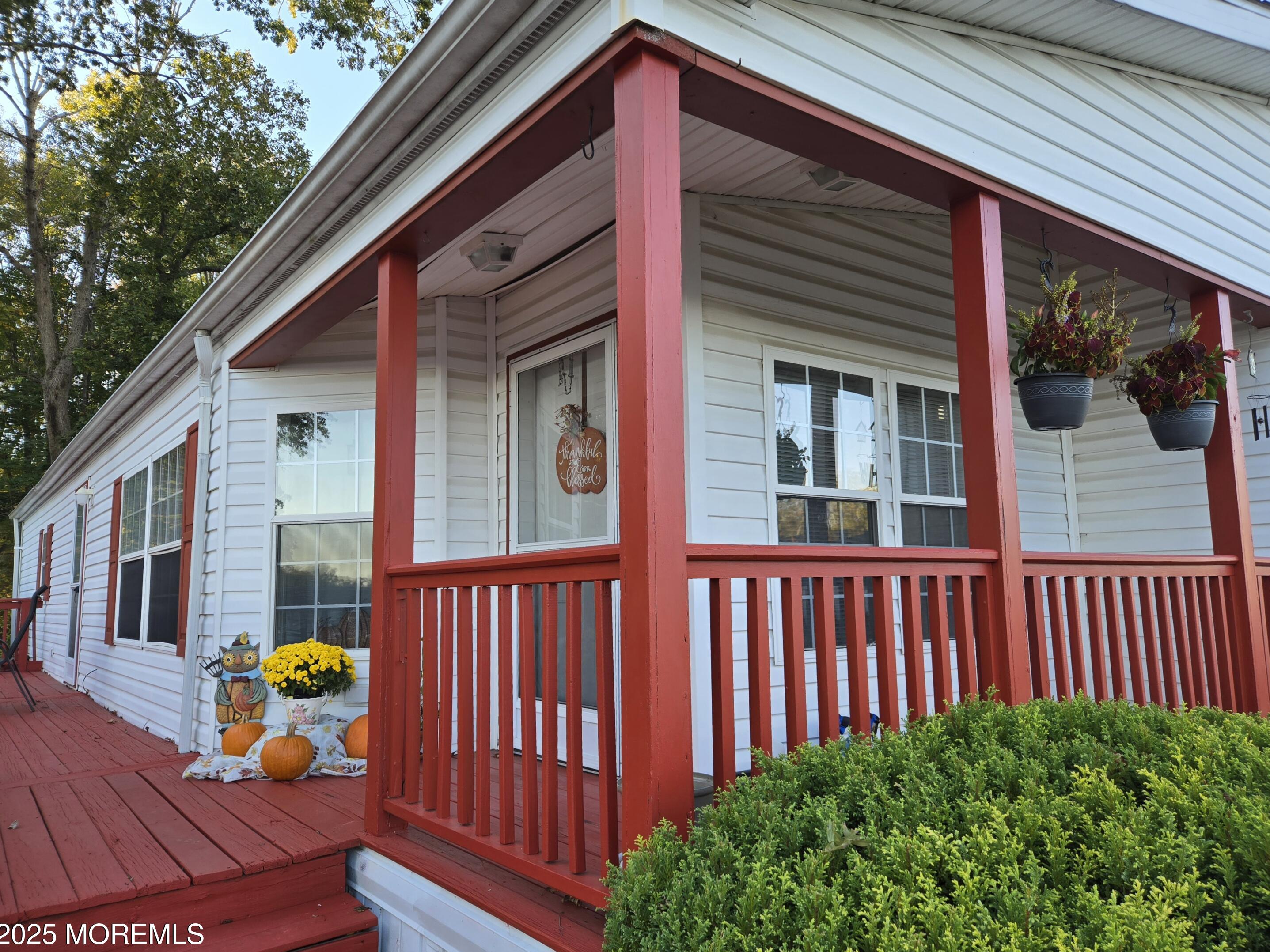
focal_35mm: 24
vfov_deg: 56.8
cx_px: 635
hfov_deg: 71.6
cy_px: 483
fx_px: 880
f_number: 1.8
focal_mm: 5.4
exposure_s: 1/182
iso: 32
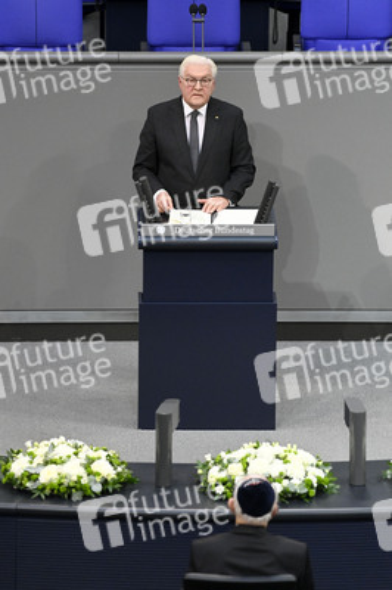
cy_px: 295
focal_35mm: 290
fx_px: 4745
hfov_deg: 4.7
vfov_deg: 7.1
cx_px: 196
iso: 10000
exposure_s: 1/400
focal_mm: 290
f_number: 5.6
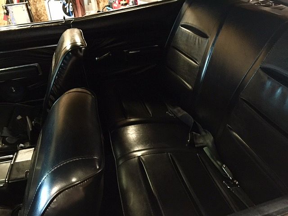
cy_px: 108
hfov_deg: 61.7
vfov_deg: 48.2
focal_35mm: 29
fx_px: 241
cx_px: 144
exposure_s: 1/15
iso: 640
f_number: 2.2
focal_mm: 4.15
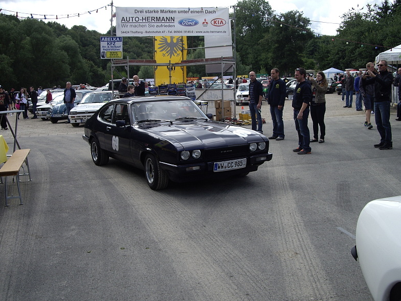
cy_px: 153
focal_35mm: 39
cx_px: 204
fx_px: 452
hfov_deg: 47.8
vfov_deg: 36.8
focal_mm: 7.9
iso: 50
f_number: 5.6
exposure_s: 1/160
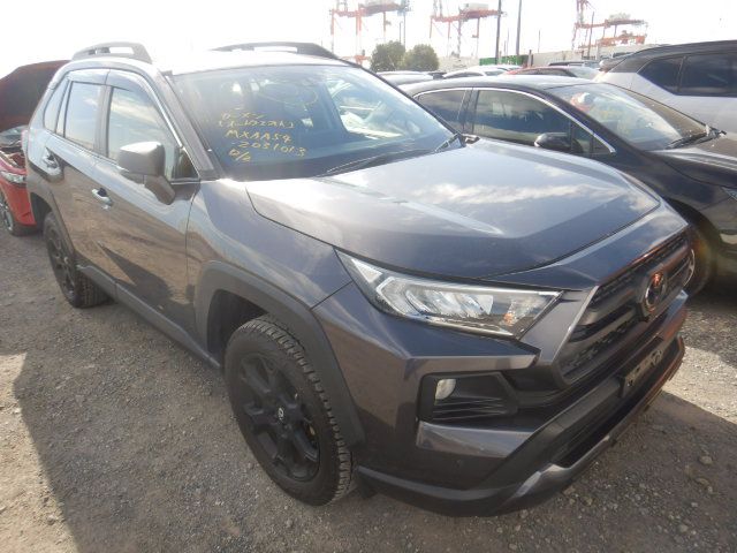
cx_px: 368
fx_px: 511
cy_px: 276
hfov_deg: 71.6
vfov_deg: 56.8
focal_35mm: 24
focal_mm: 4.3
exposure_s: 1/800
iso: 125
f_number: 2.8
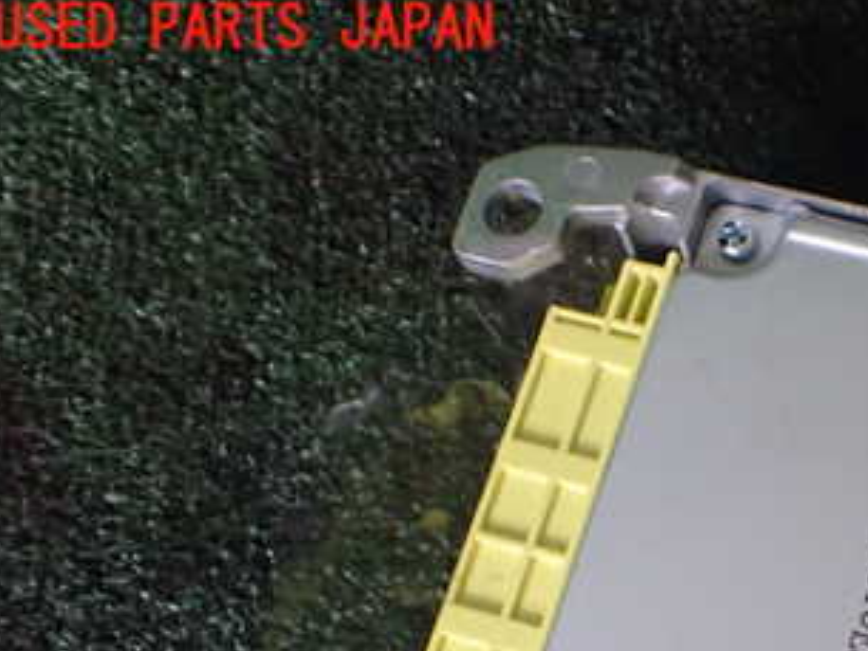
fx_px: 1480
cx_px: 831
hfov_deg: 30.7
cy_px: 634
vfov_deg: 23.9
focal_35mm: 59
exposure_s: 1/40
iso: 800
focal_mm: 5.4
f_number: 2.3
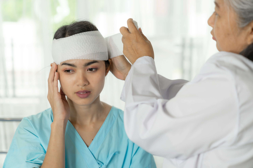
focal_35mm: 65
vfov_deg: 20.9
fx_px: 457
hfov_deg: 31.0
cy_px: 84
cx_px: 126
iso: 200
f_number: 2.8
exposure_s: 1/125
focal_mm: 65
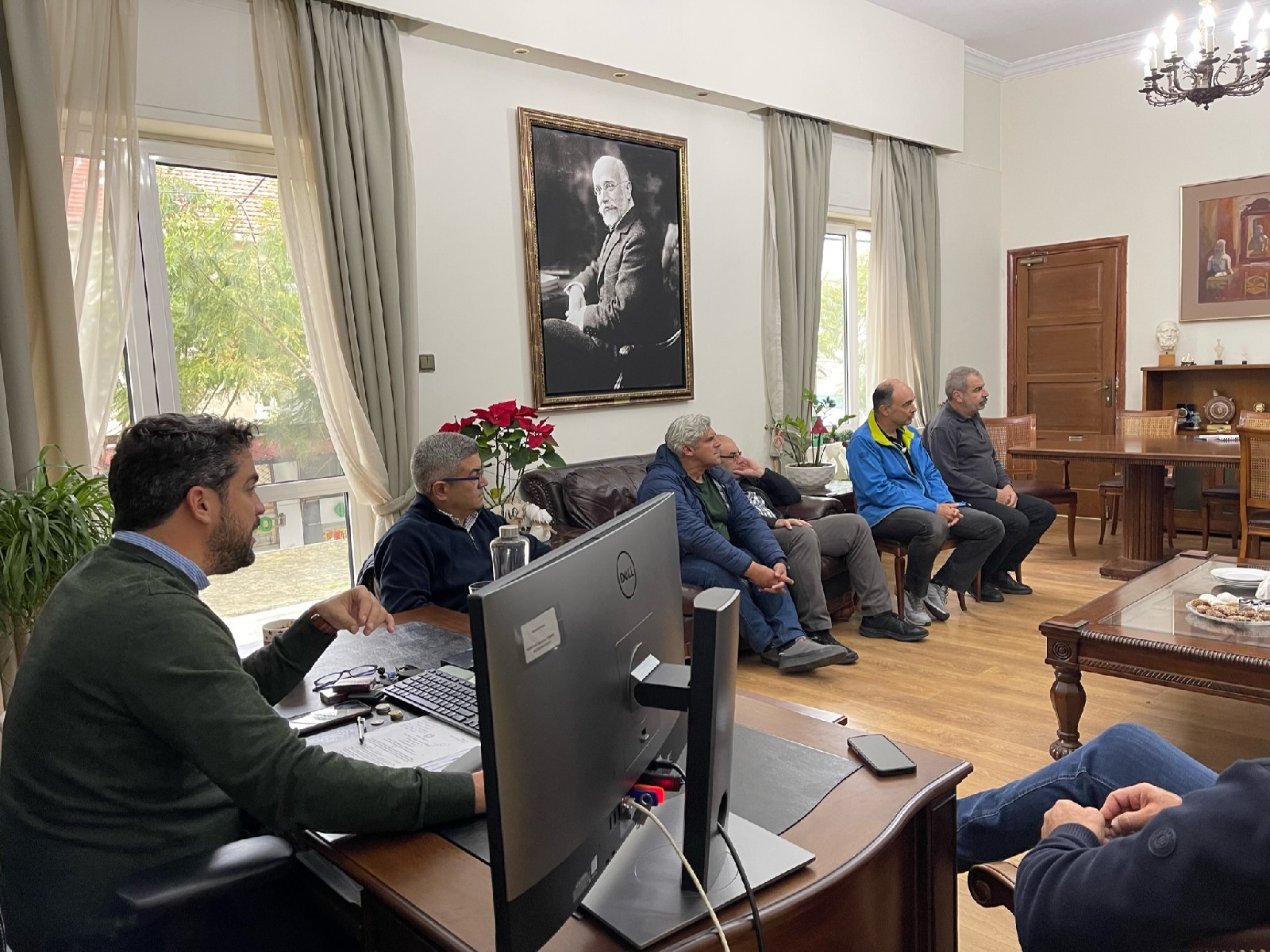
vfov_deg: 53.0
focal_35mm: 26
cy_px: 476
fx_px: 954
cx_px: 635
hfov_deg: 67.3
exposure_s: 1/50
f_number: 1.6
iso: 200
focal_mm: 5.1
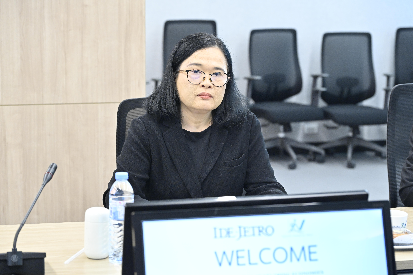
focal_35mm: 84
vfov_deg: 16.3
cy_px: 138
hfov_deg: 24.2
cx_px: 206
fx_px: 964
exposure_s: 1/160
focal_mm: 84
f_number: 4.5
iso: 3200
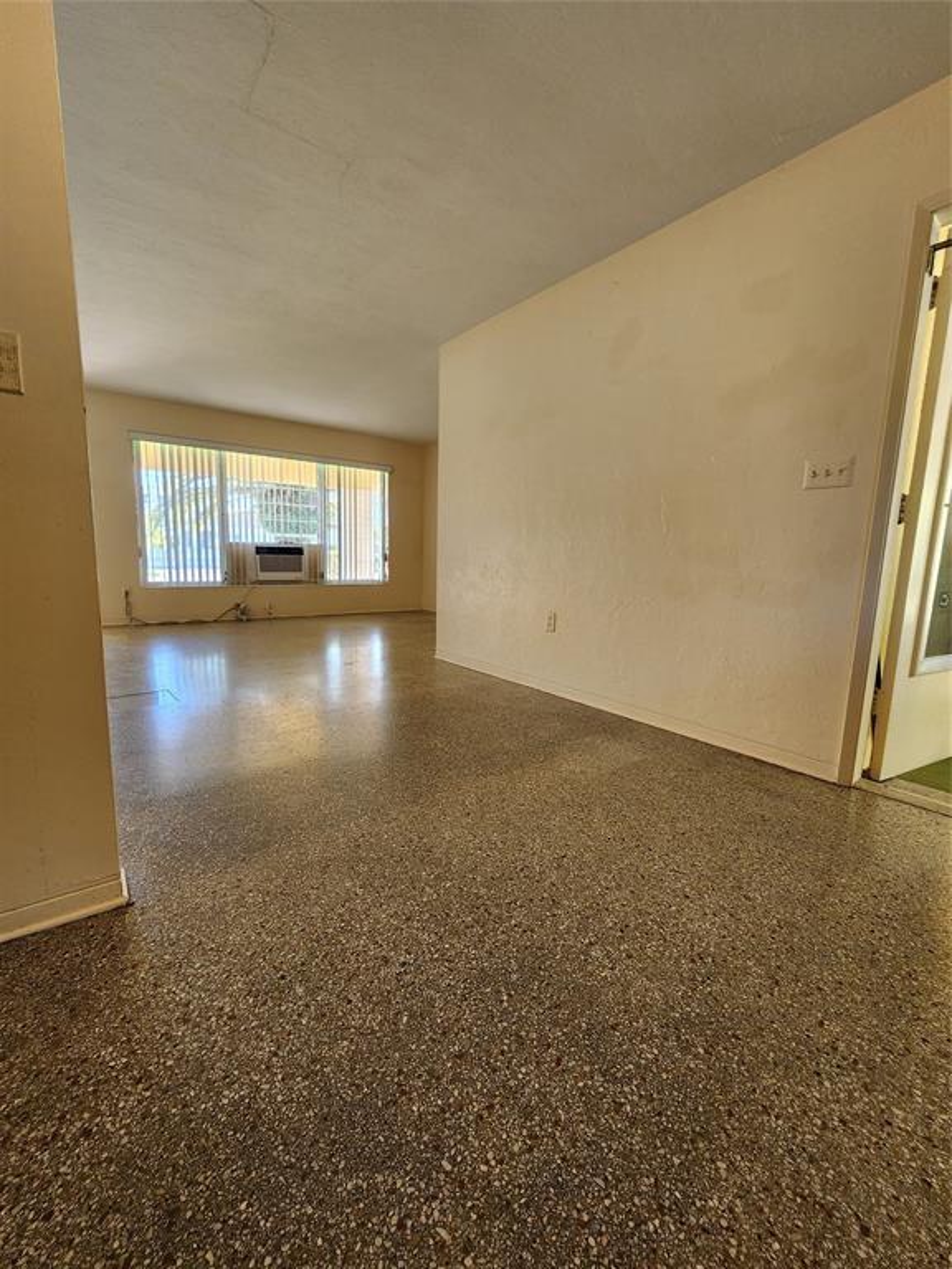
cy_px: 634
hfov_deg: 89.9
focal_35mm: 13
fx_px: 477
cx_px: 476
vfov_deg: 106.2
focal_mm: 2.2
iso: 125
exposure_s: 1/60
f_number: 2.2
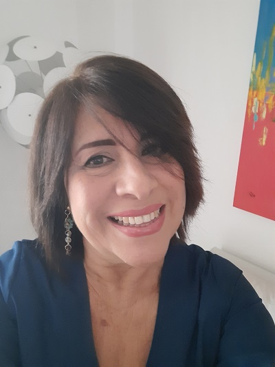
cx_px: 138
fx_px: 328
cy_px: 184
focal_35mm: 31
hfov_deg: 45.5
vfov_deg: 58.3
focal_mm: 3.72
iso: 1250
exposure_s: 1/25
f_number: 2.2
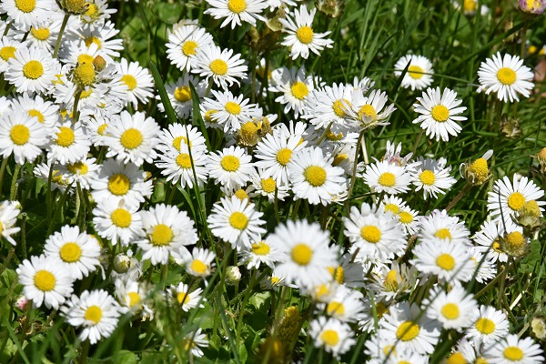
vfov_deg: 1.8
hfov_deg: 2.7
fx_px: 11374
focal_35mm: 750
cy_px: 182
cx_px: 273
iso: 400
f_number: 18
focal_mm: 500
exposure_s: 1/640
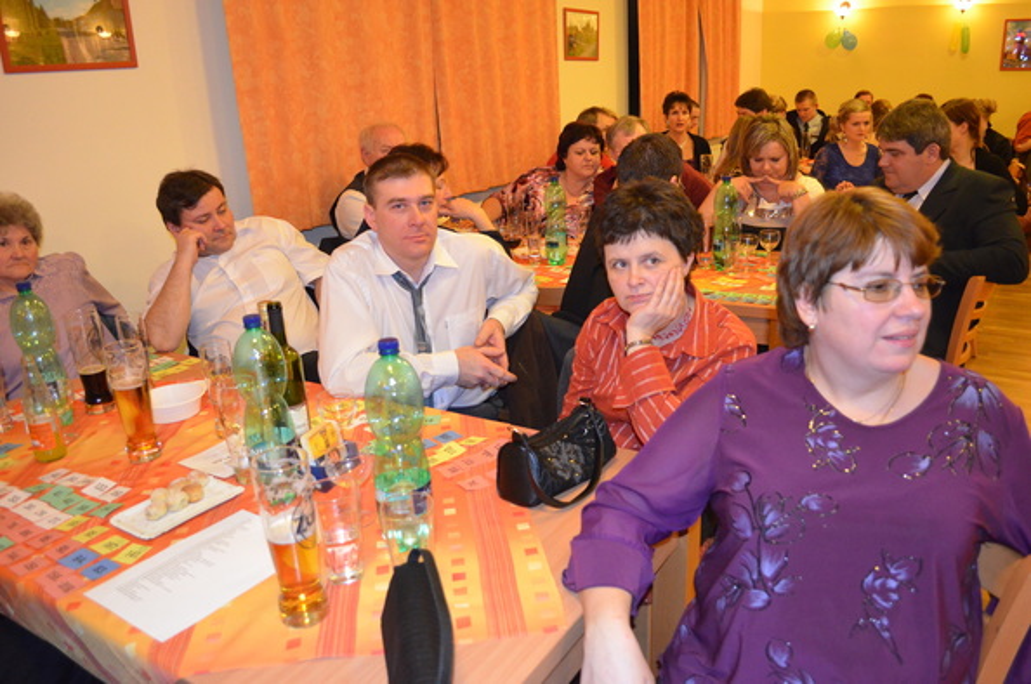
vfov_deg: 47.8
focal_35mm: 27
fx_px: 772
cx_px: 516
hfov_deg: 67.5
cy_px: 342
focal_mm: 18
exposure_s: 1/60
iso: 3200
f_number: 3.5
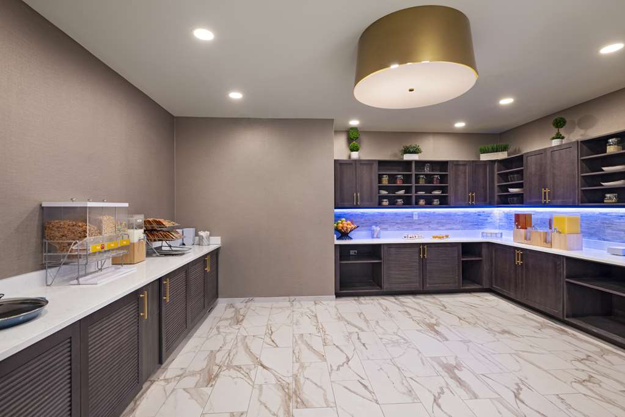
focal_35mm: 17
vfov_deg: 70.4
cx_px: 312
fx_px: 295
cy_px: 208
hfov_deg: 93.3
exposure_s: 1/2
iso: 200
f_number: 13
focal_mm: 17
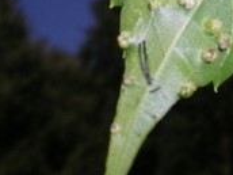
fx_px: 875
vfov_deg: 10.6
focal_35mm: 130
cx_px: 257
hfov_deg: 14.8
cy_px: -153
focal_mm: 5.05
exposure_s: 1/640
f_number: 7.8
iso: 80
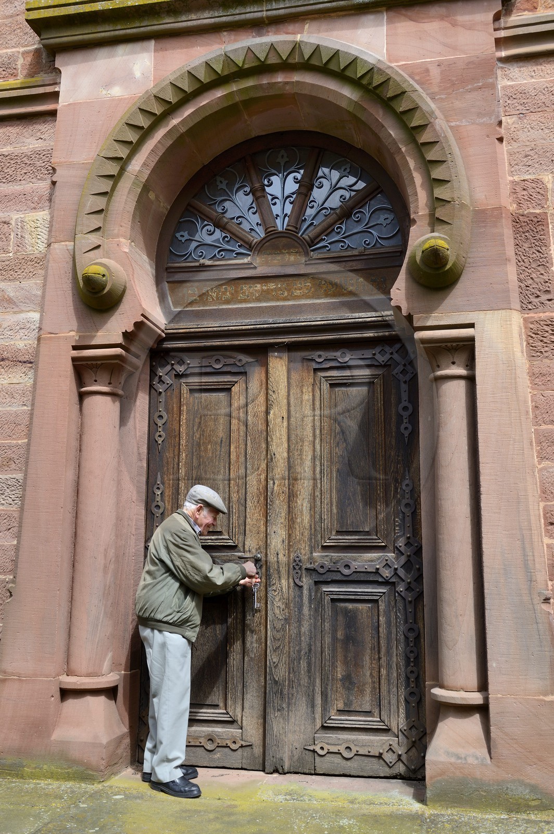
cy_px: 417
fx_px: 809
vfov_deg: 54.5
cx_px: 277
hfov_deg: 37.8
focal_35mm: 35
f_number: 5.6
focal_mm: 35
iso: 200
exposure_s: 1/400
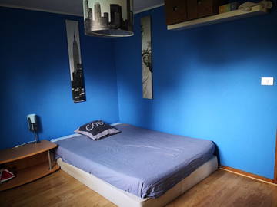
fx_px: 216
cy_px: 104
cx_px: 138
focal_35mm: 27
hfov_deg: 65.3
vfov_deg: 51.4
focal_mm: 3.95
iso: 250
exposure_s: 1/33.3
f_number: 1.6
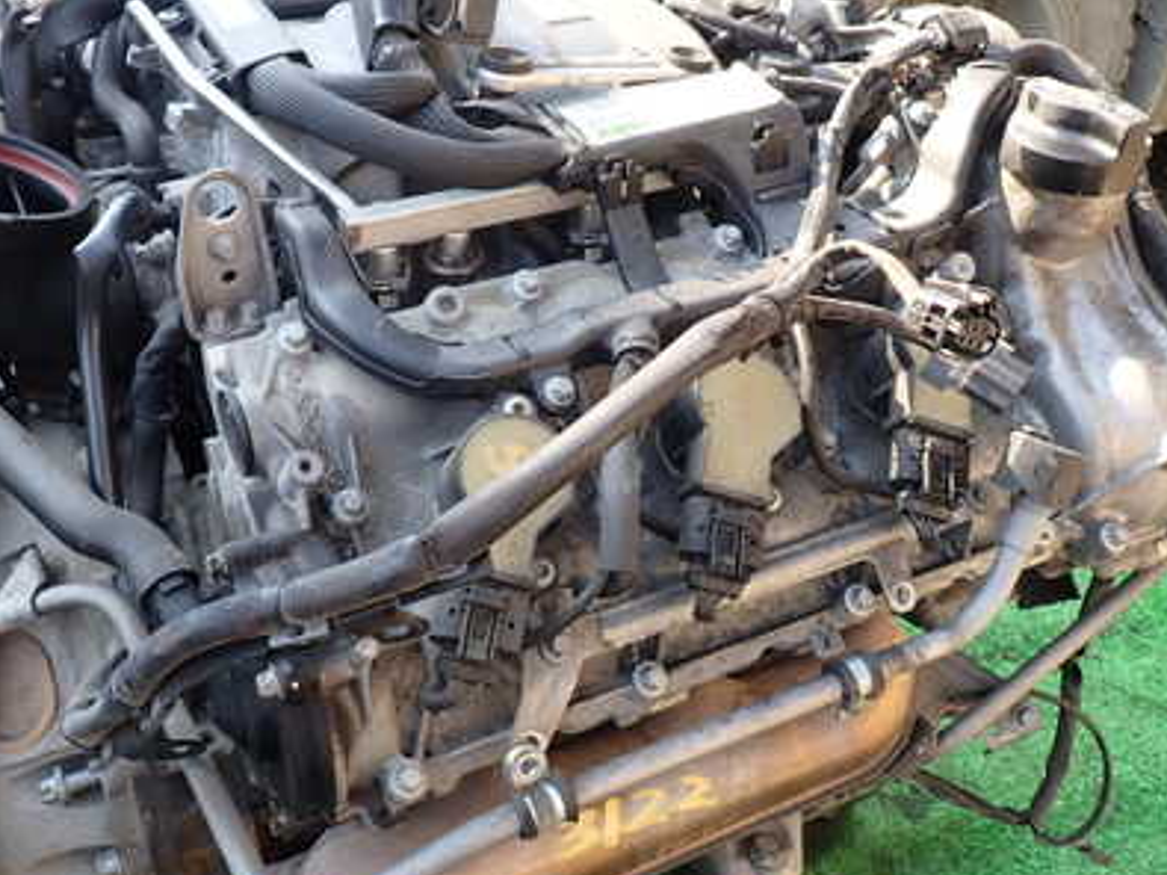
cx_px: 550
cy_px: 378
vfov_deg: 37.6
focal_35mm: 38
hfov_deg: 49.0
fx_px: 1281
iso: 100
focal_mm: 4.5
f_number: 2.8
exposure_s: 1/100
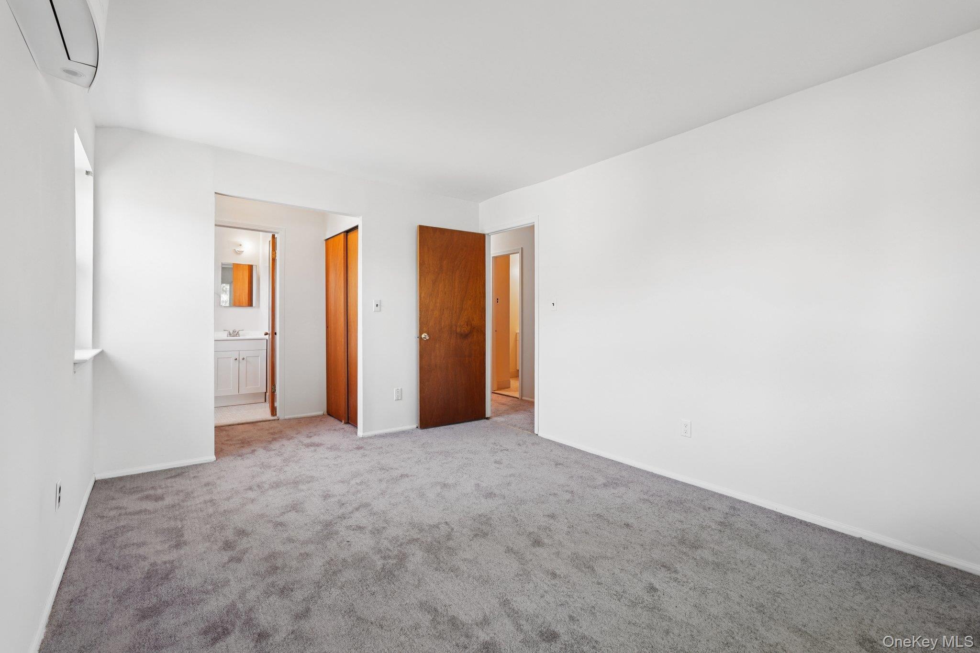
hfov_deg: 95.0
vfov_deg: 72.0
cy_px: 326
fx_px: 449
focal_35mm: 16
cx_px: 490
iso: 400
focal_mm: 16.5
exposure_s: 1/8
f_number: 8
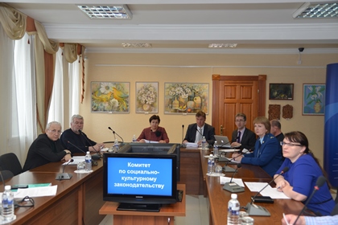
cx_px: 169
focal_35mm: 32
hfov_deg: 58.7
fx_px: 300
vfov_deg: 41.1
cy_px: 112
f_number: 4
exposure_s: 1/60
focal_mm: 32
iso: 320
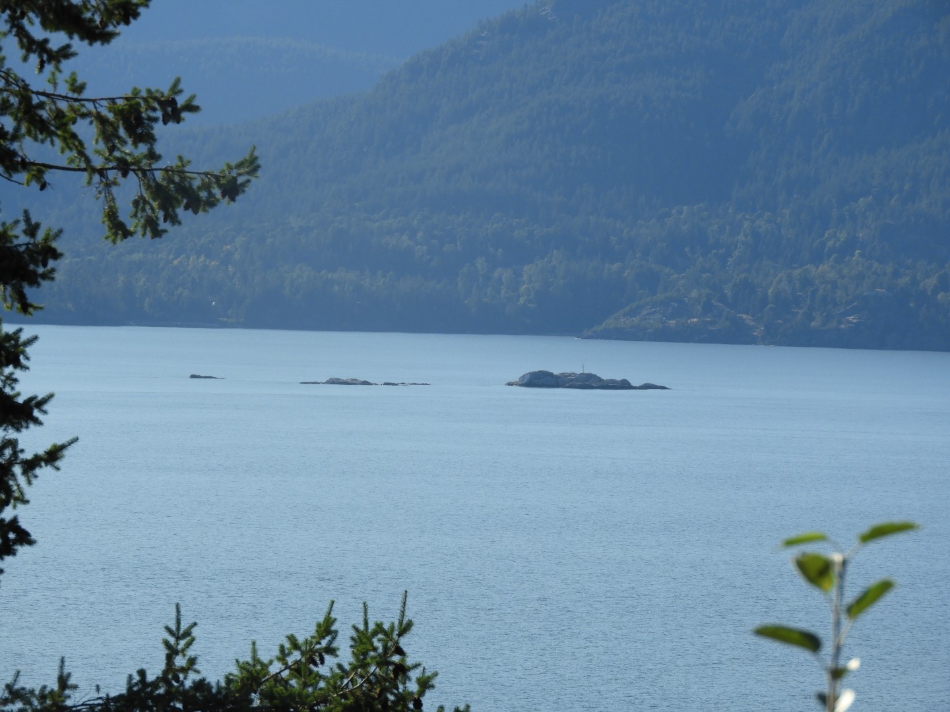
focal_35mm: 250
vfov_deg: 5.9
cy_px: 356
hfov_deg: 7.9
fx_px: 6861
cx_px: 475
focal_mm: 44.8
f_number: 5.5
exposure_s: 1/500
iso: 100
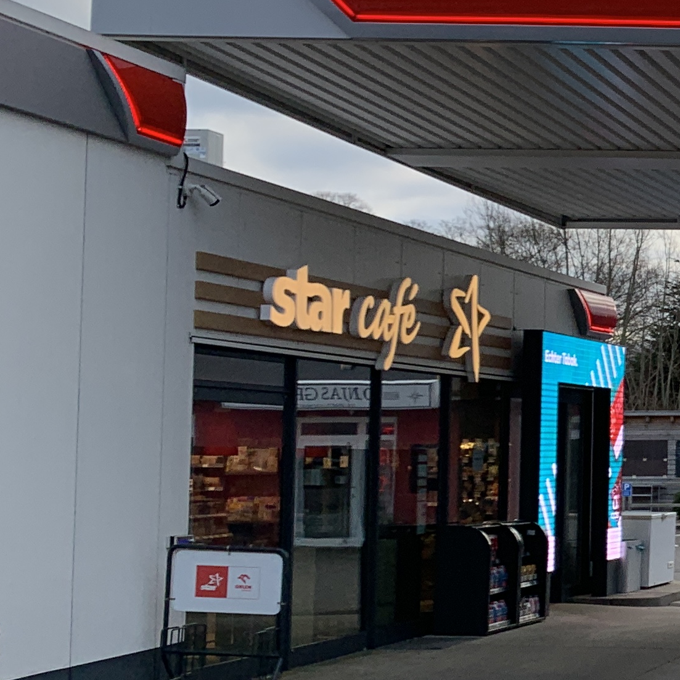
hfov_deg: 17.1
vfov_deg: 20.6
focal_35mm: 84
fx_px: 1867
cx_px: 1210
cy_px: 334
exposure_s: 1/433
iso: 25
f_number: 1.8
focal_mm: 4.25
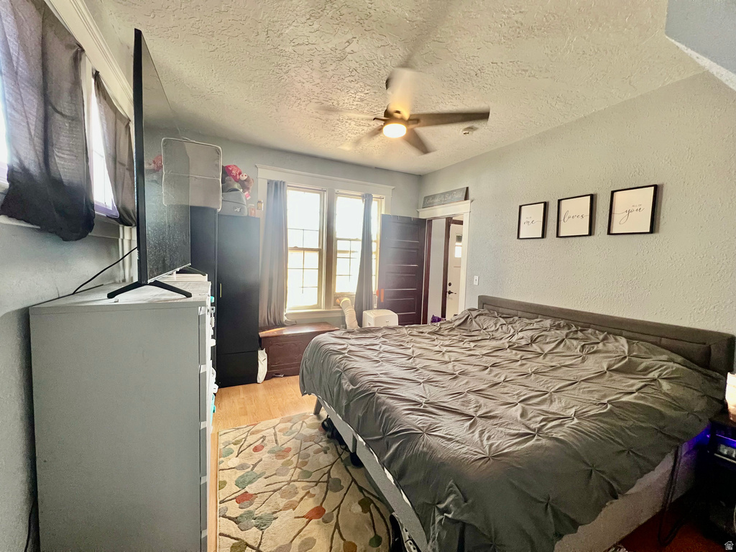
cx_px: 368
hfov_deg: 106.2
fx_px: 276
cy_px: 276
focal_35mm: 13
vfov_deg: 89.9
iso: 640
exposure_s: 1/60
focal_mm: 1.57
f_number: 1.8
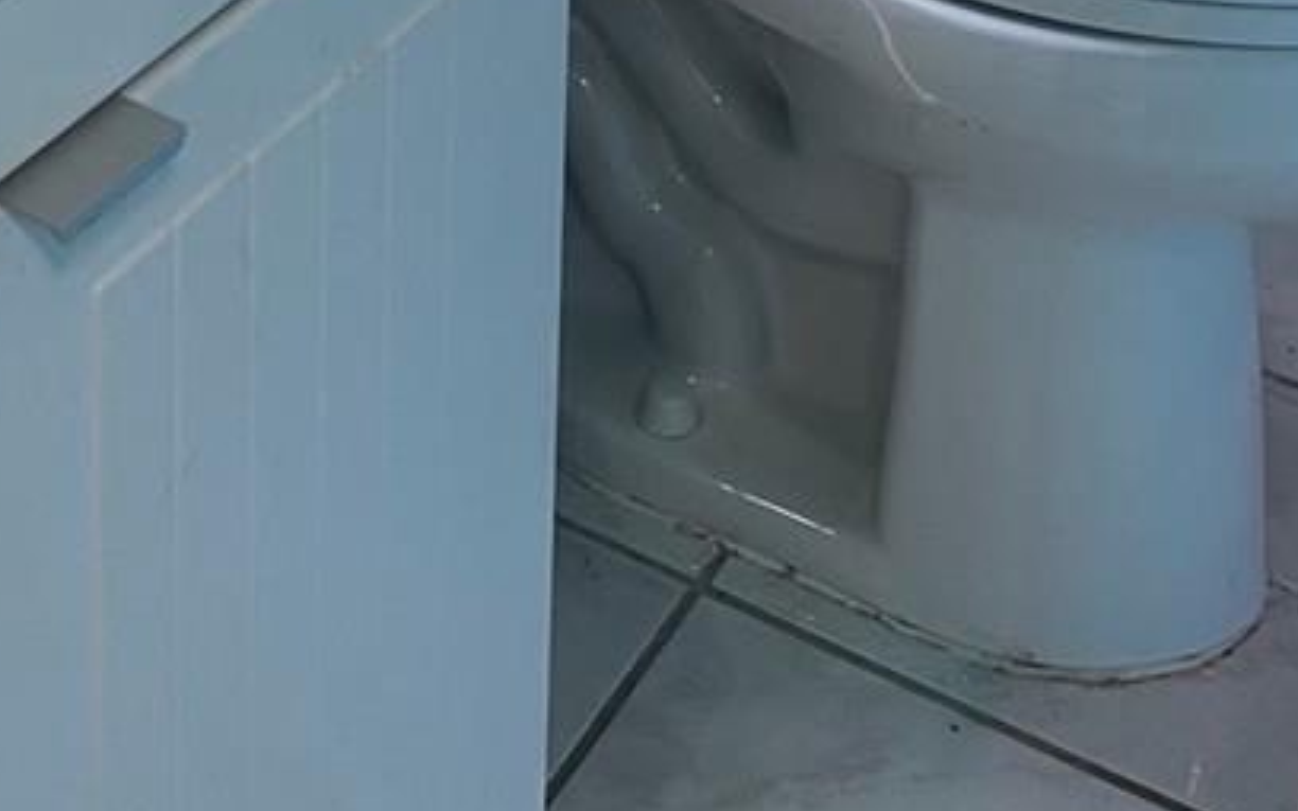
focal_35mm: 78
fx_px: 2759
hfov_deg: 26.5
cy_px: -1034
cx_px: 617
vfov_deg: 13.2
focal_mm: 5.1
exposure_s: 1/60
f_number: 1.6
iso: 80
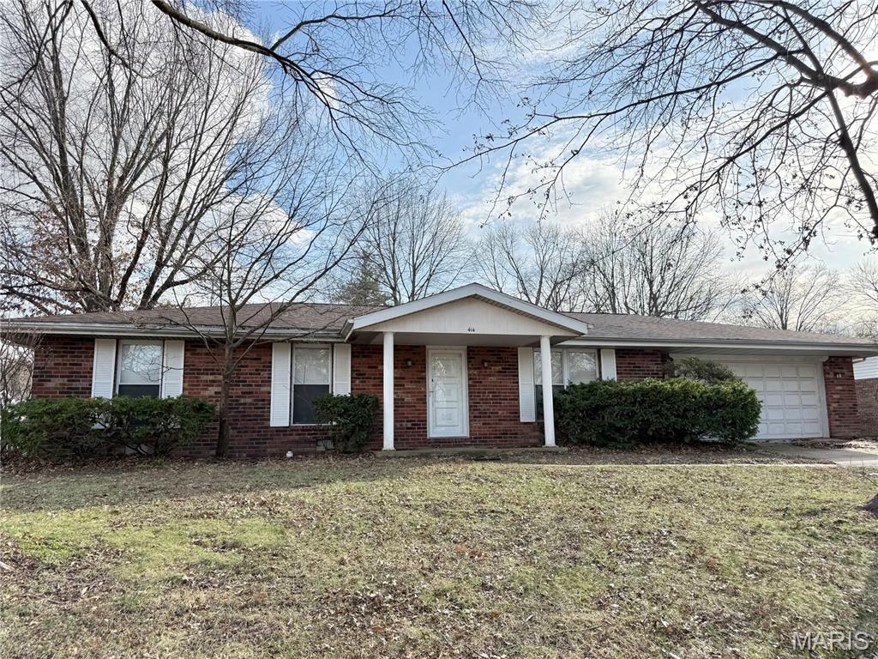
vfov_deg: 56.8
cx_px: 439
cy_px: 330
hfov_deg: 71.6
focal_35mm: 24
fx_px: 609
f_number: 1.78
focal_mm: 6.76
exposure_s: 1/2000
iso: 80
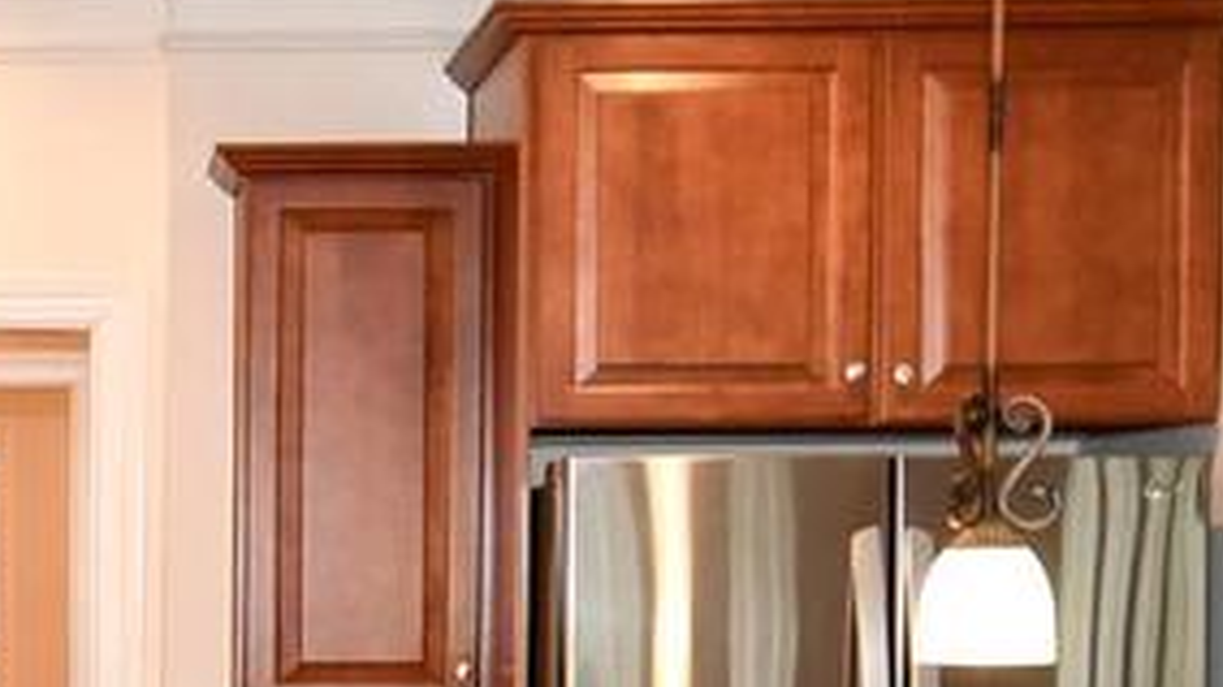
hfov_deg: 21.5
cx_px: 9
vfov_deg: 12.2
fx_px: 3112
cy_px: 877
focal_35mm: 96
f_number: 4
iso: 800
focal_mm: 12
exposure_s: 1/60
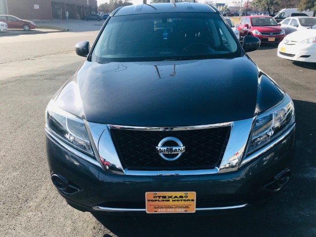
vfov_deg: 49.7
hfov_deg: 63.4
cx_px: 158
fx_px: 256
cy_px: 118
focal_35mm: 28
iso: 20
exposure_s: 1/903
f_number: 1.8
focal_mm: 3.99
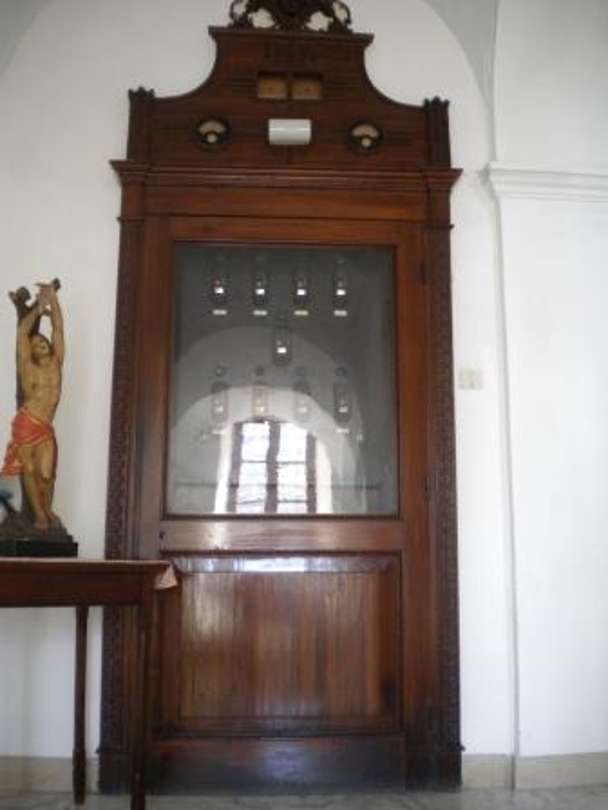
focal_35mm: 35
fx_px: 820
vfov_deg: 52.6
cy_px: 405
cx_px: 304
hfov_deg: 40.7
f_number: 3.1
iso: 328
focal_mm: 6.3
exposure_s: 1/60
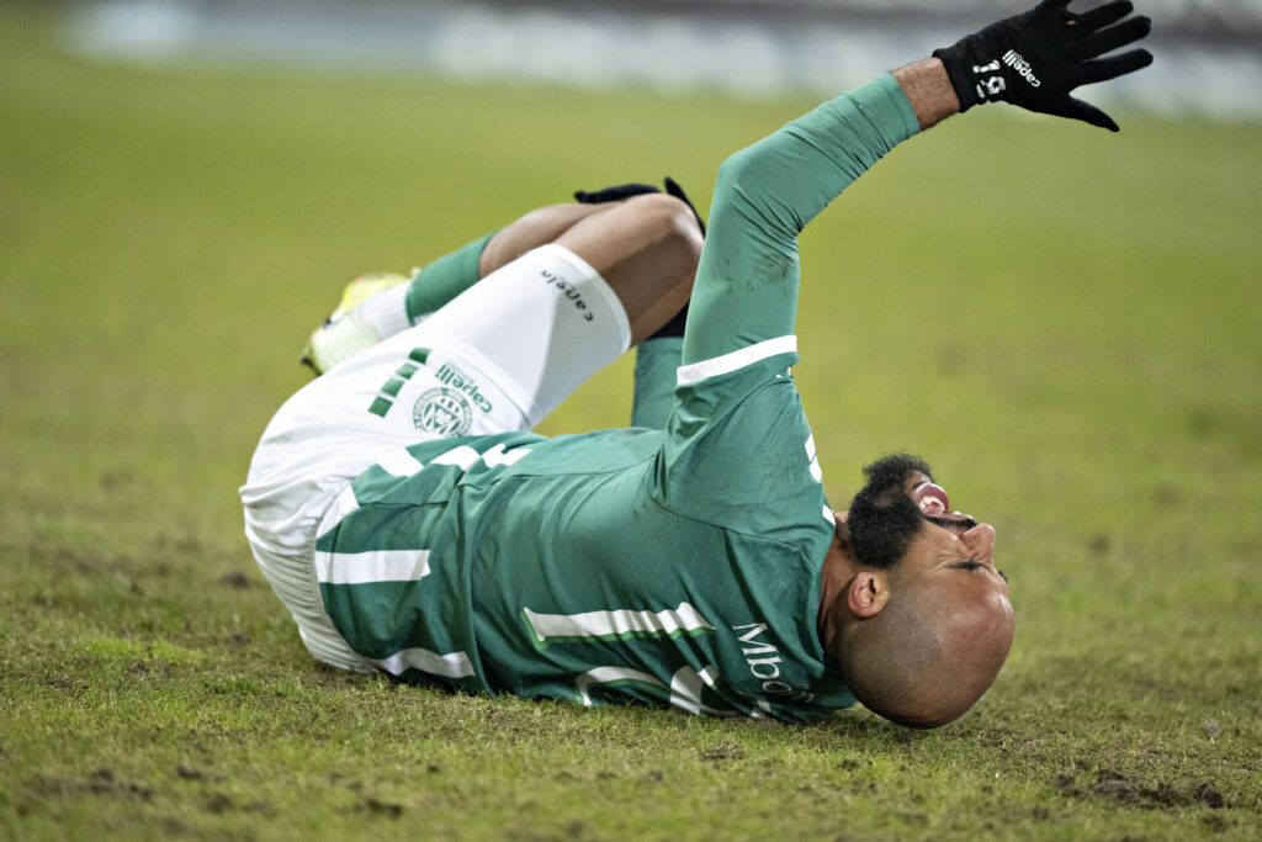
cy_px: 421
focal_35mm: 400
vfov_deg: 3.4
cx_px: 631
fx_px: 14023
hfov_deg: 5.2
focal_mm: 400
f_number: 2.8
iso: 5000
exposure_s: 1/1250
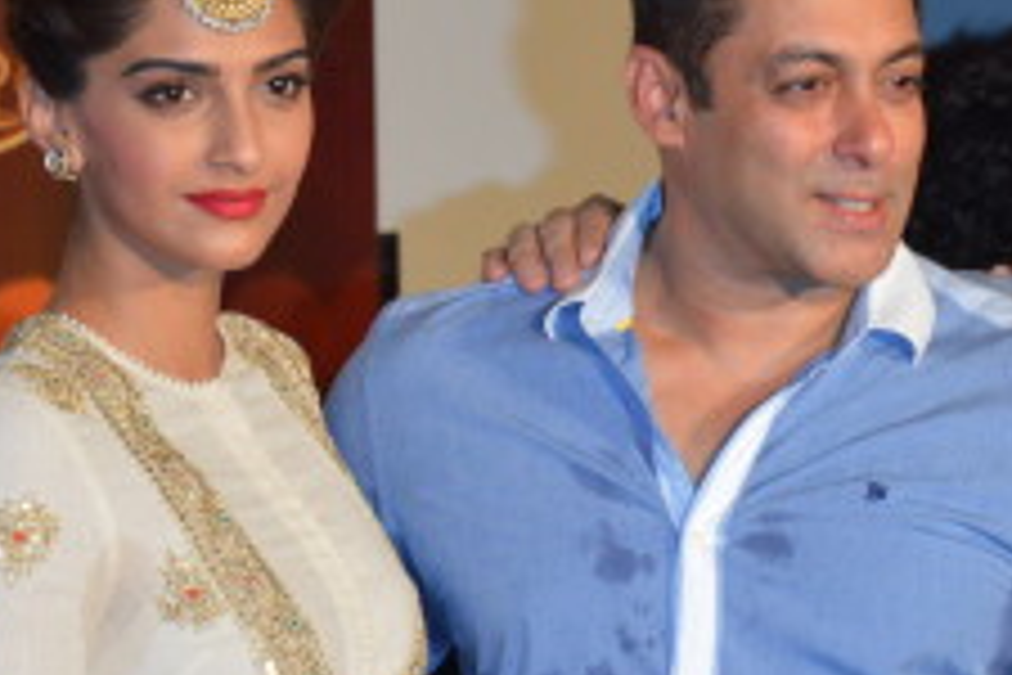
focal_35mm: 420
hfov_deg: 4.9
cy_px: 232
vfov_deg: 3.3
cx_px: 787
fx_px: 11815
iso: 1100
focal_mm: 105
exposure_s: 1/60
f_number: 5.6
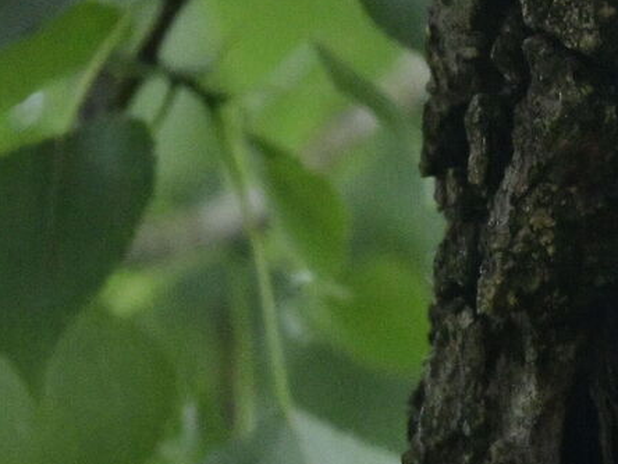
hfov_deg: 0.5
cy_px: -50
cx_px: 1445
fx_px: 69591
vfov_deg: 0.4
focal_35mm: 3898
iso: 5000
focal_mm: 500
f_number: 4
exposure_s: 1/250
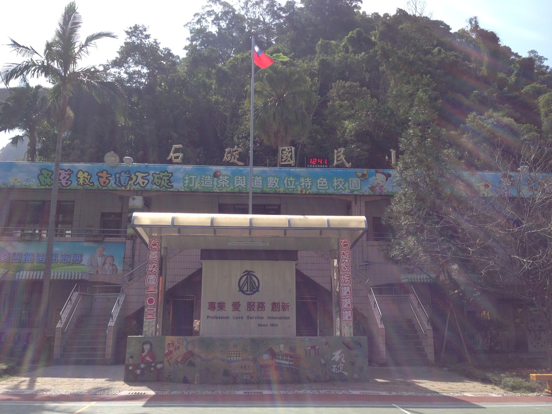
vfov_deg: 42.9
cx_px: 276
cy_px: 207
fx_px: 526
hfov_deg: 55.4
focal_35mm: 33
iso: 50
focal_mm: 4.12
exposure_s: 1/1130
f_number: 2.4
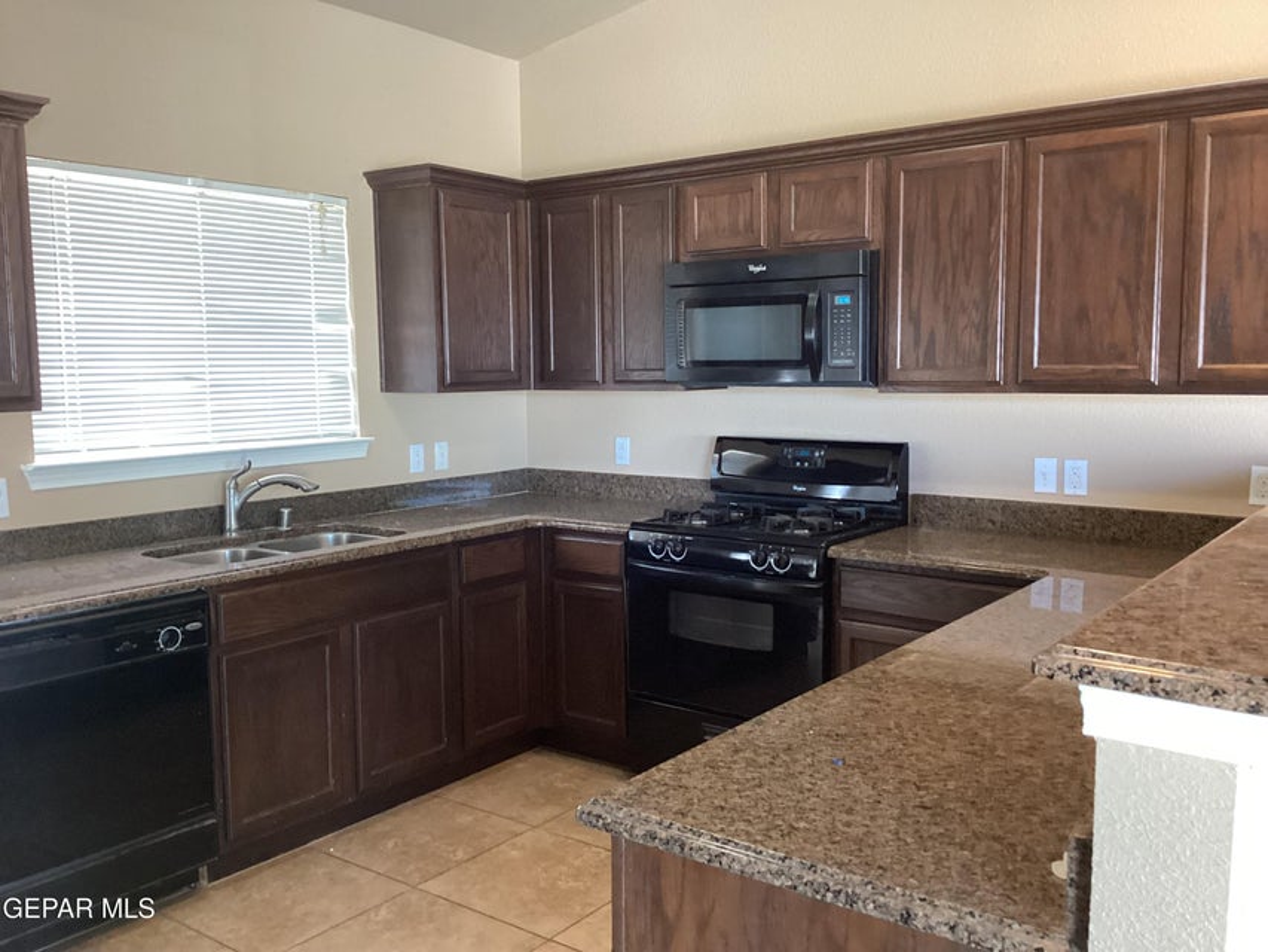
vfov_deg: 45.5
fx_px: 1136
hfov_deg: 58.3
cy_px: 476
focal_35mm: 31
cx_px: 634
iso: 250
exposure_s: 1/40
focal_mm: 3.3
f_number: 2.4
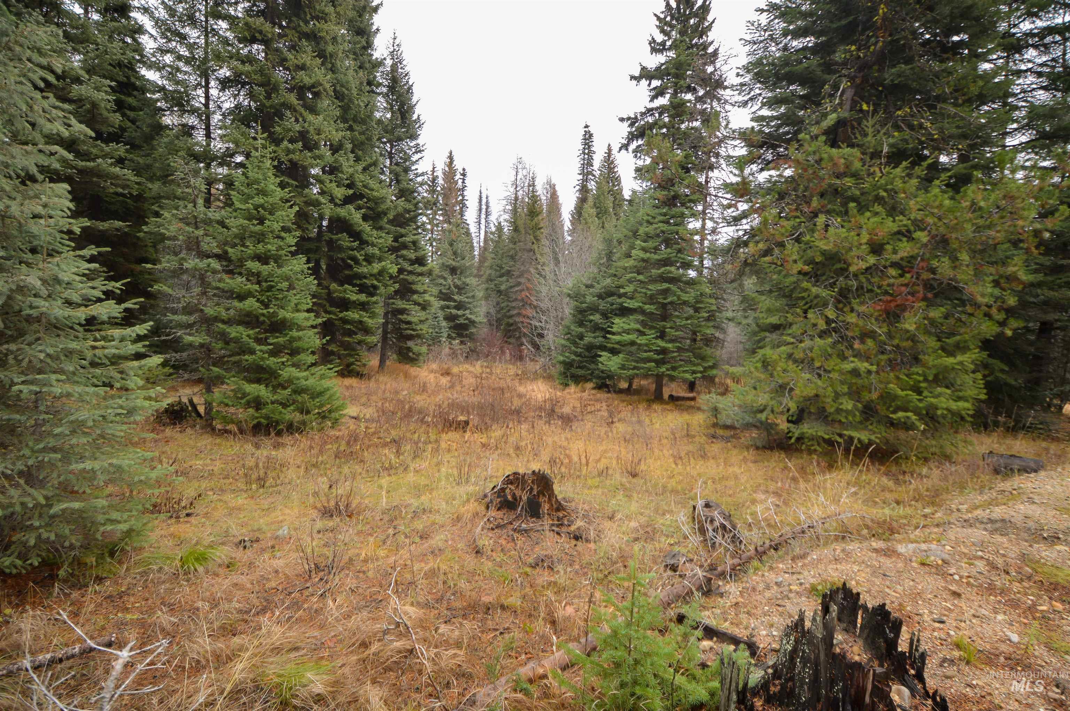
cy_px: 356
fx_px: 445
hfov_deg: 100.4
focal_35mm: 15
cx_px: 535
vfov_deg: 77.2
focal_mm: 10
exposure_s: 1/125
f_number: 4
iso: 180
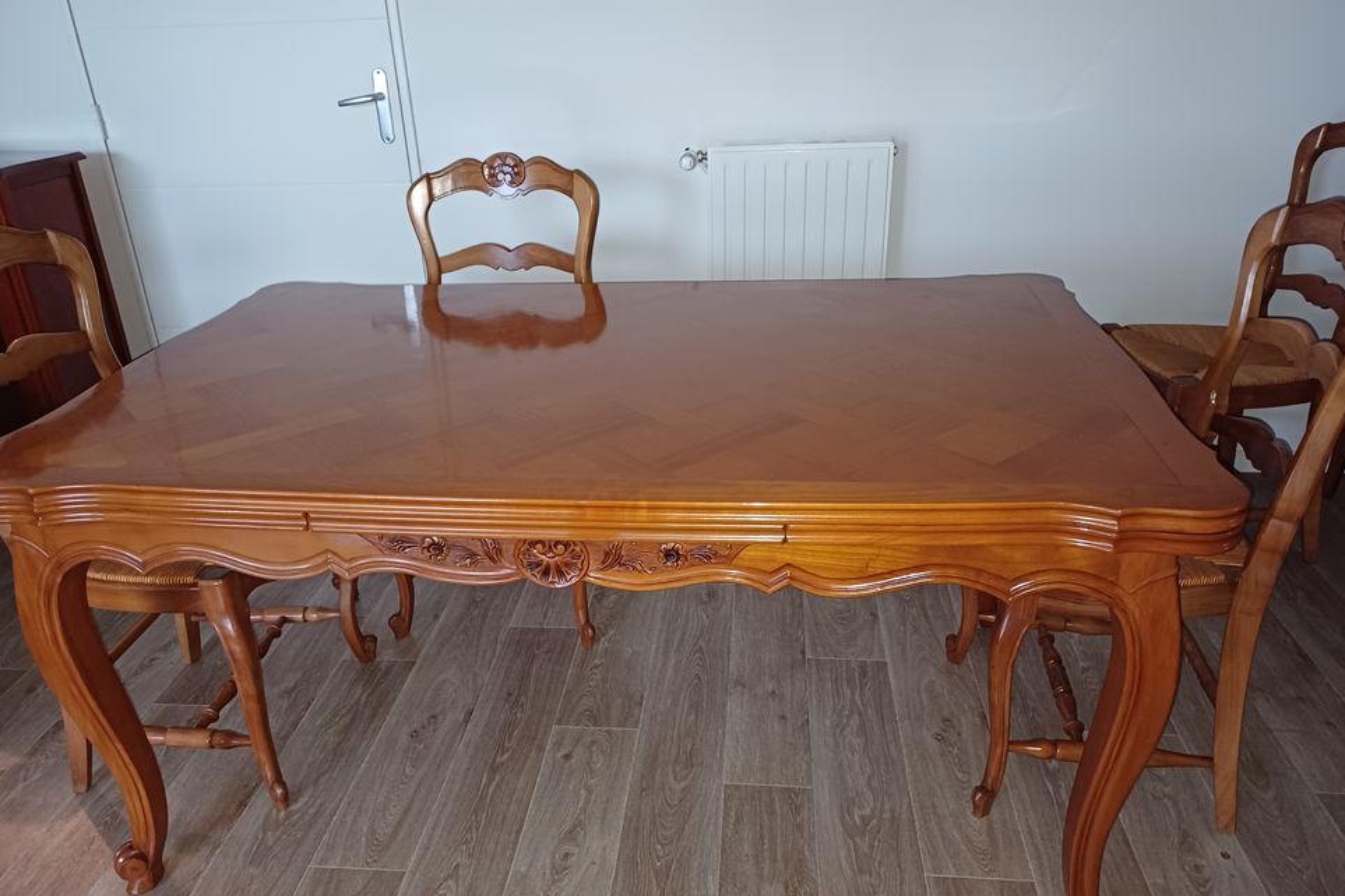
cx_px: 665
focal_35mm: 27
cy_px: 463
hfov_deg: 67.4
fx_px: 1009
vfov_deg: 47.9
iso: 400
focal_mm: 4.65
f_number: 1.8
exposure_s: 1/25
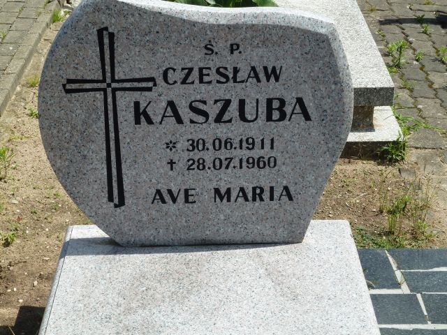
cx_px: 224
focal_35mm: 78
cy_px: 168
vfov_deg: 18.9
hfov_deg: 25.0
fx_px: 1007
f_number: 4.5
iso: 80
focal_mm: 12.8
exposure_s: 1/400
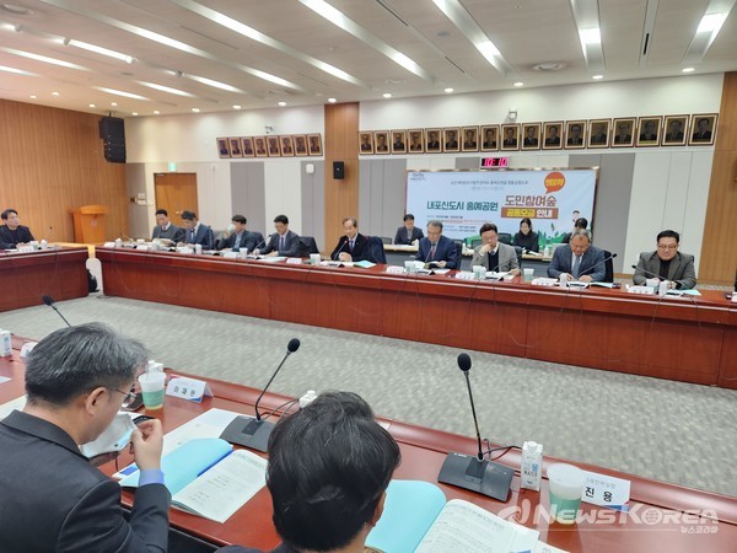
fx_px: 490
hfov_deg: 73.9
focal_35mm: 23
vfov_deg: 58.9
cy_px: 276
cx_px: 368
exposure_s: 1/120
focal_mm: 5.4
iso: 640
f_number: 1.8
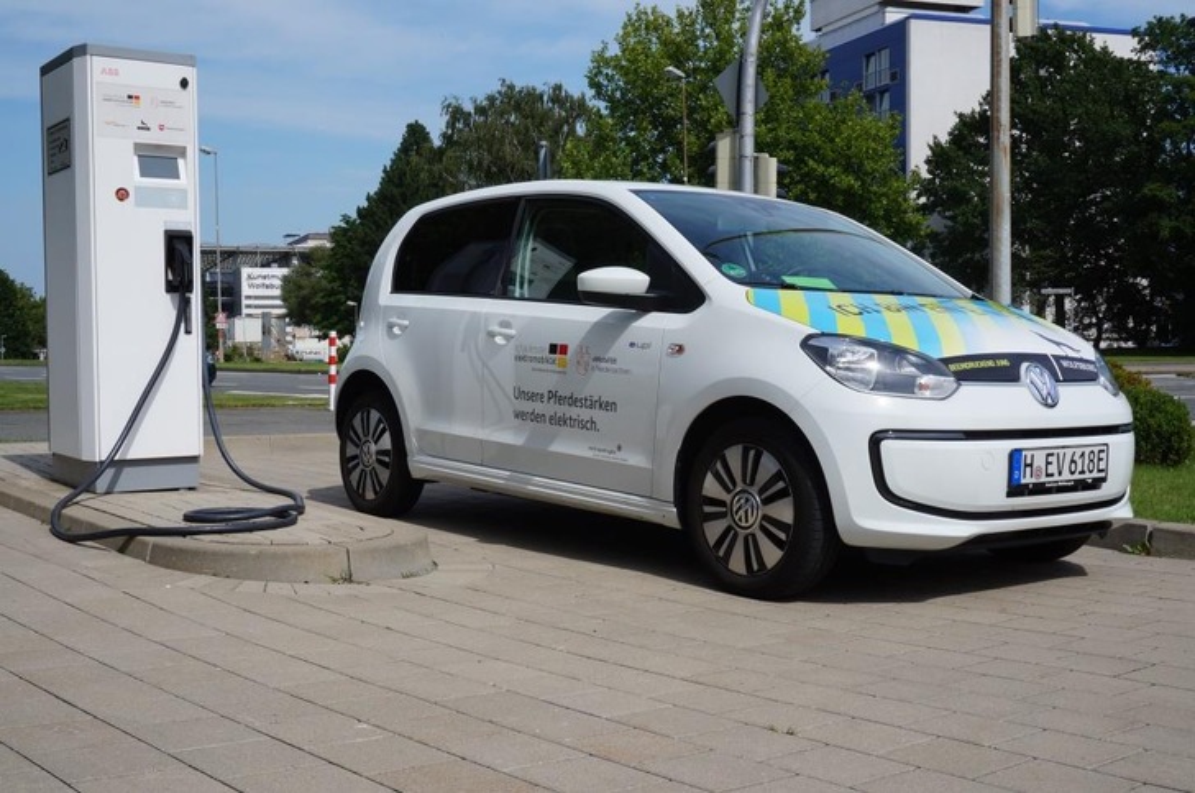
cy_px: 396
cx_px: 598
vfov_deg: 32.9
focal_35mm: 40
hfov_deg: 48.0
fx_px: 1342
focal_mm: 27
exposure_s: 1/250
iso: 200
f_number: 16
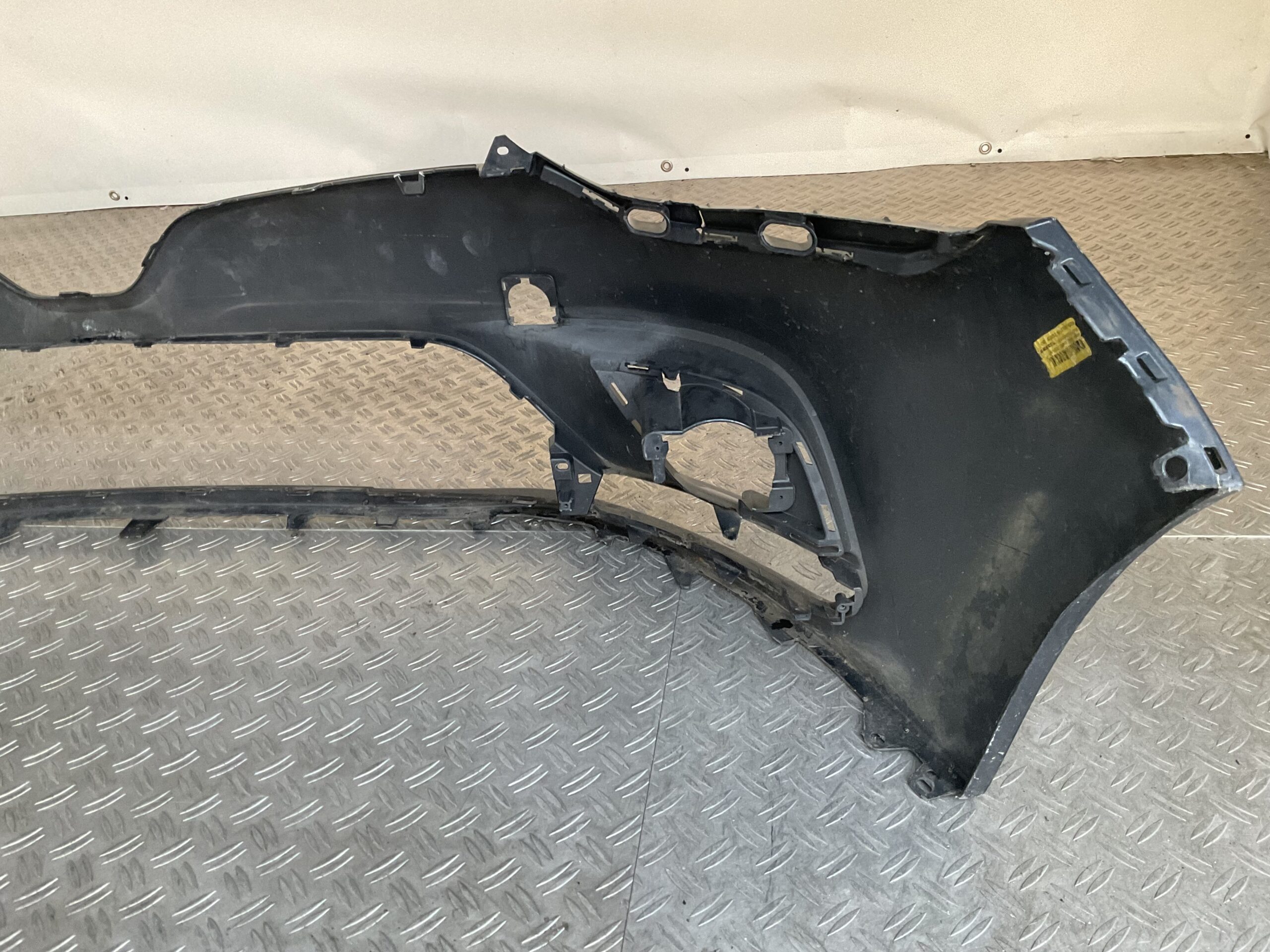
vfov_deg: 48.2
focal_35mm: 29
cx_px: 635
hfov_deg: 61.7
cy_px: 476
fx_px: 1064
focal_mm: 3
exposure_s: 1/50
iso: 125
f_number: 1.8
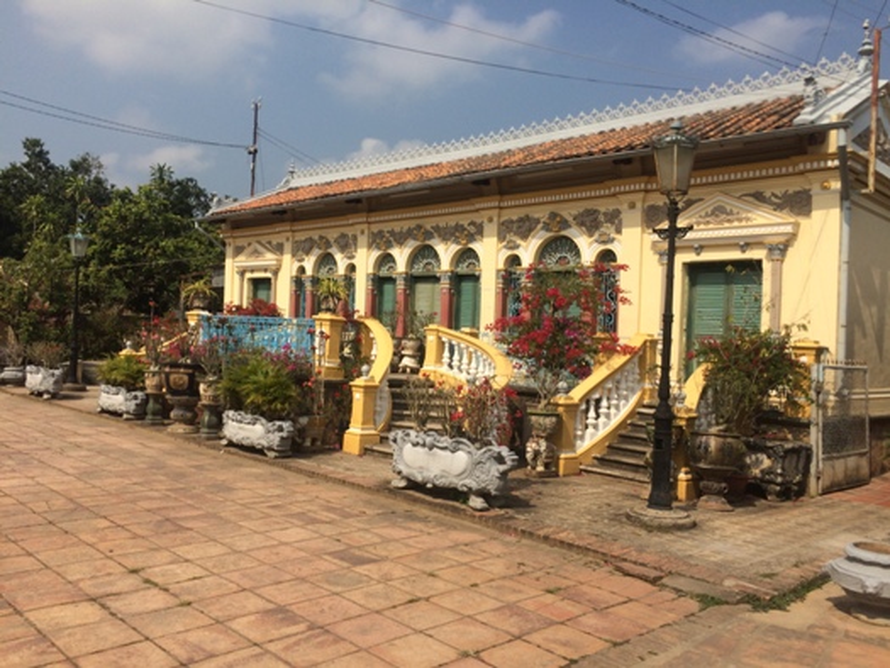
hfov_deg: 61.6
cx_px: 445
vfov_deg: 48.2
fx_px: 746
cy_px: 334
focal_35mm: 29
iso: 32
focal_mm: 4.15
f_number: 2.2
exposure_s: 1/3425
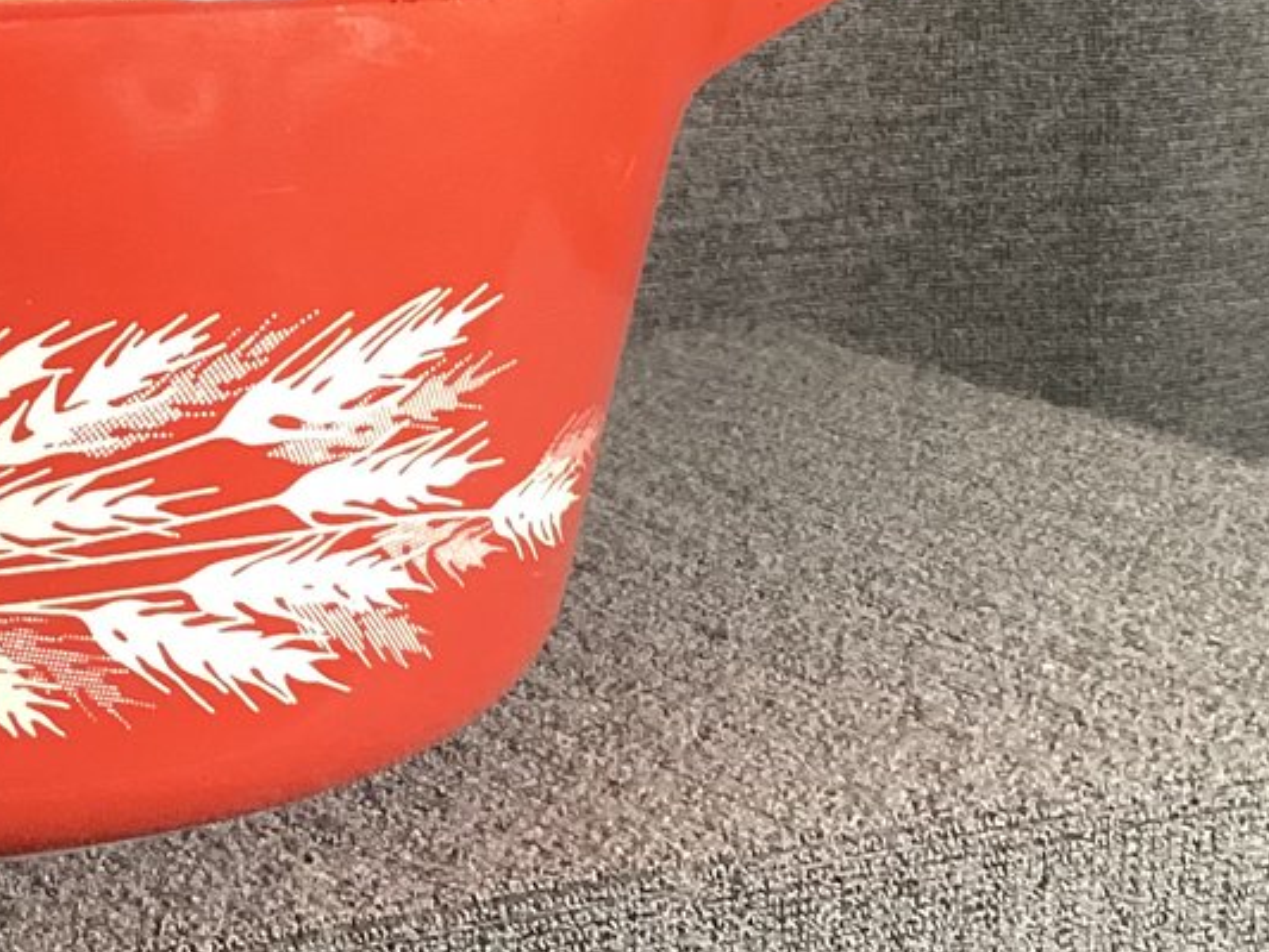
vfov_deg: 16.8
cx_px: -99
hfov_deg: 21.2
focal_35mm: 88
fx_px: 3227
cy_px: 439
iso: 160
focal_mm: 3.3
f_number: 2.4
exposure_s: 1/50
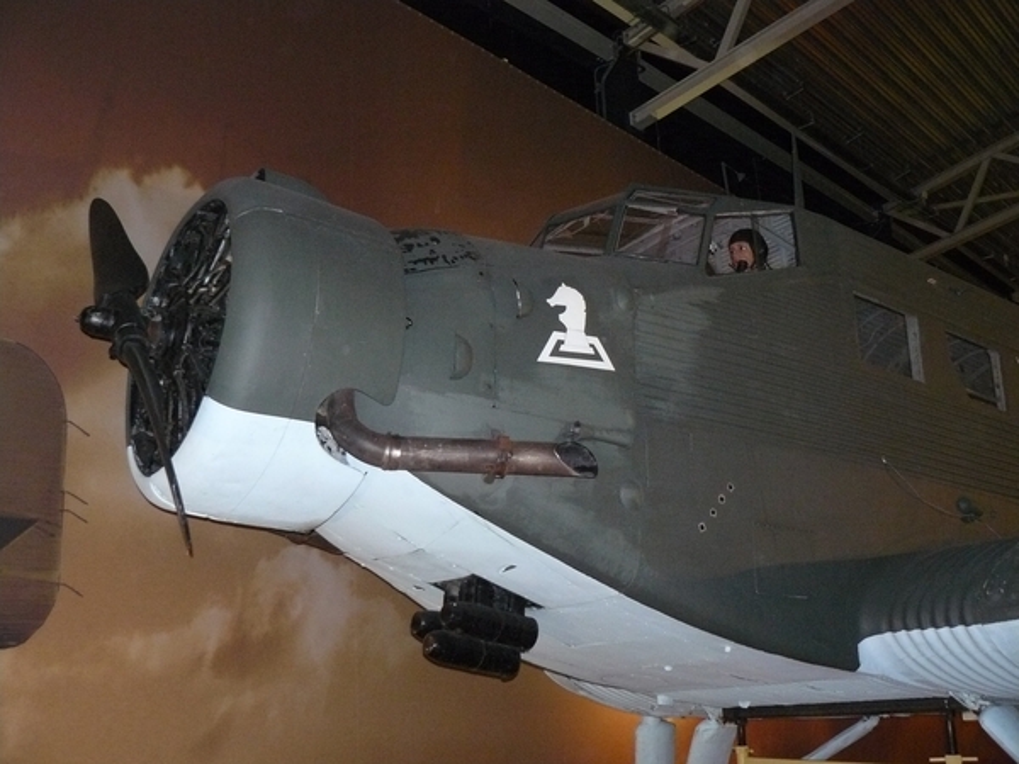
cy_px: 382
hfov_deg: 51.4
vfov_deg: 39.7
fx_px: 1060
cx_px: 510
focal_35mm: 36
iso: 400
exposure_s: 1/30
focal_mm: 6
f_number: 2.8
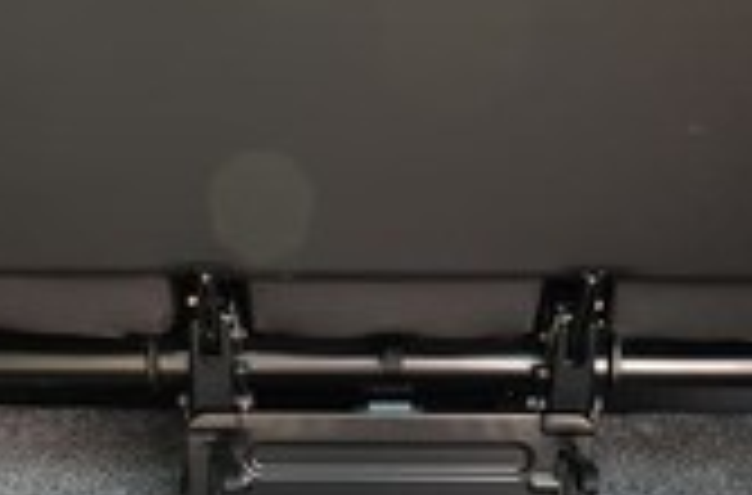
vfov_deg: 19.3
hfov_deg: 29.7
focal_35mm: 68
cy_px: 495
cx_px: 338
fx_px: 1415
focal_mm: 18
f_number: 8
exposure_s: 1/20
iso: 400
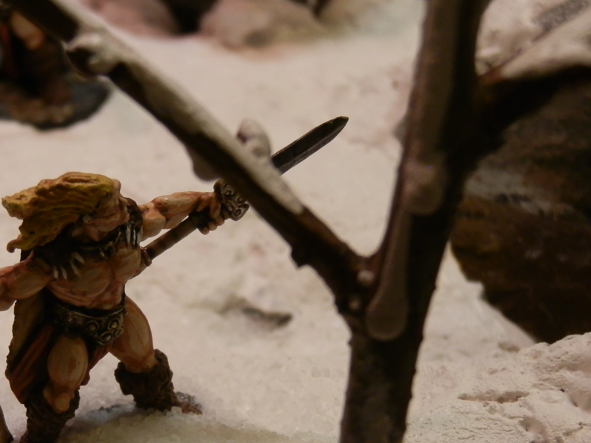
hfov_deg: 15.8
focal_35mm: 124
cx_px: 134
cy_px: 342
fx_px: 2117
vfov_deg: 11.9
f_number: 3.9
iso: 200
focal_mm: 13.82
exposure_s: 1/80
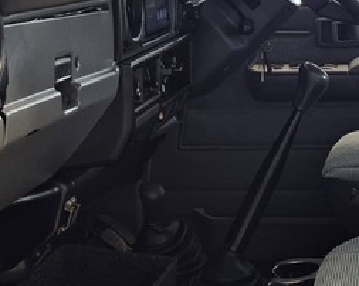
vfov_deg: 16.9
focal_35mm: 91
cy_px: 127
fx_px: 966
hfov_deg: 20.0
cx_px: 404
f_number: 1.8
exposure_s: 1/100
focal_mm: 5.4
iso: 125
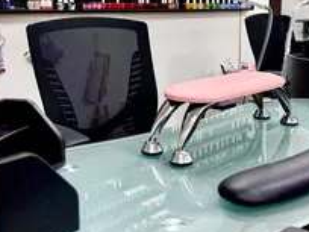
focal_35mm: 47
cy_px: 55
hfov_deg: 40.4
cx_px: 171
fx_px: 420
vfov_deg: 30.3
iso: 200
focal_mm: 6.76
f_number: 1.78
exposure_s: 1/120
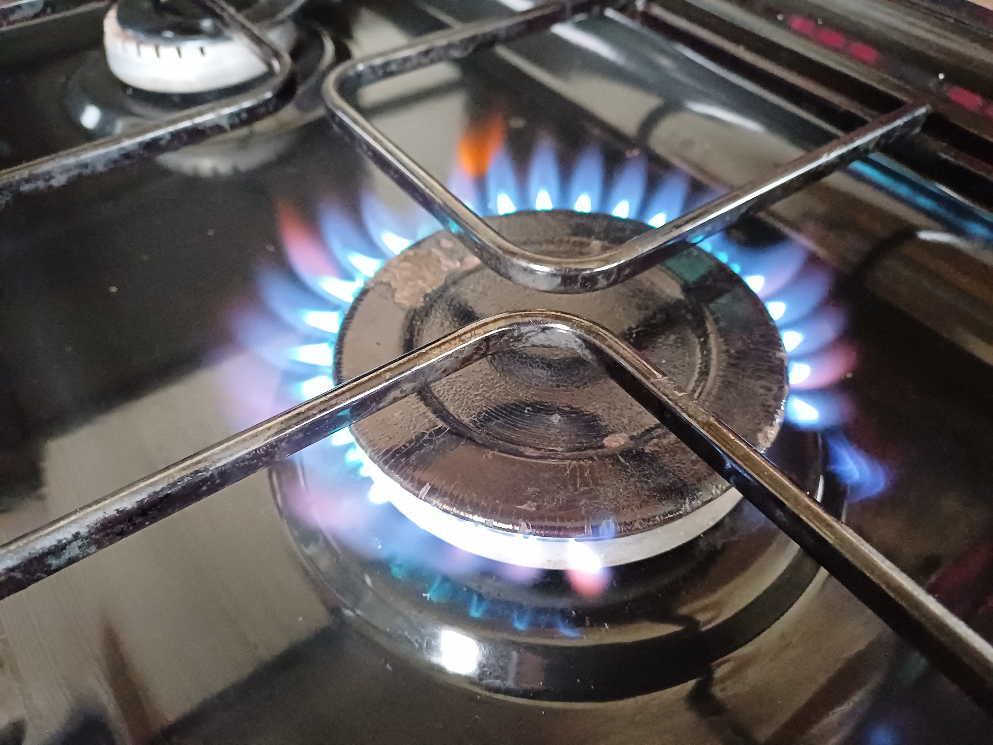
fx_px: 717
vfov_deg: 54.9
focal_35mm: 25
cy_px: 372
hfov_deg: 69.4
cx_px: 496
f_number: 1.8
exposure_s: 1/17
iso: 1600
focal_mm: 4.65
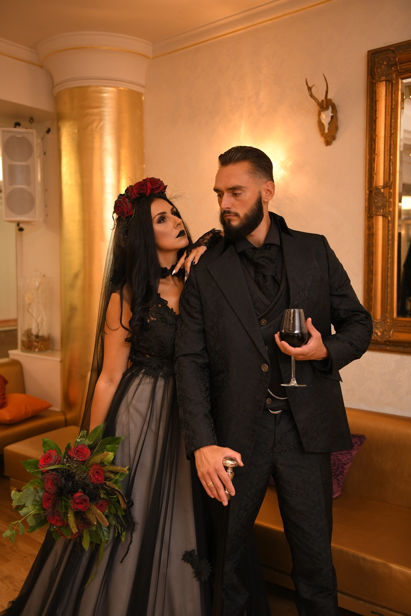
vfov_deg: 55.8
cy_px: 308
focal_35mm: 34
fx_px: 582
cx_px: 206
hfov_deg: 38.9
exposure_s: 1/250
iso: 1000
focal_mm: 34
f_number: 2.8
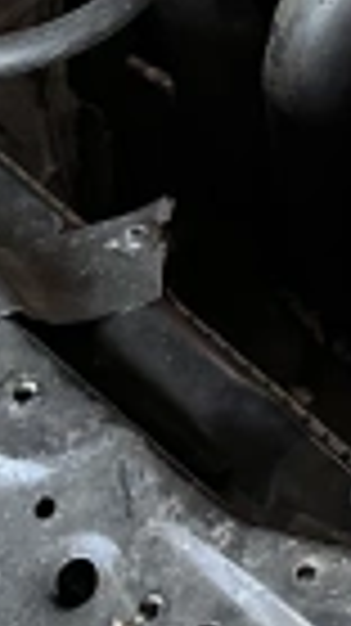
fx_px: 2486
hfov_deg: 7.6
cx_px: 810
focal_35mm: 150
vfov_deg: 13.4
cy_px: -356
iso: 500
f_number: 1.78
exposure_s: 1/60
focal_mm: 6.86
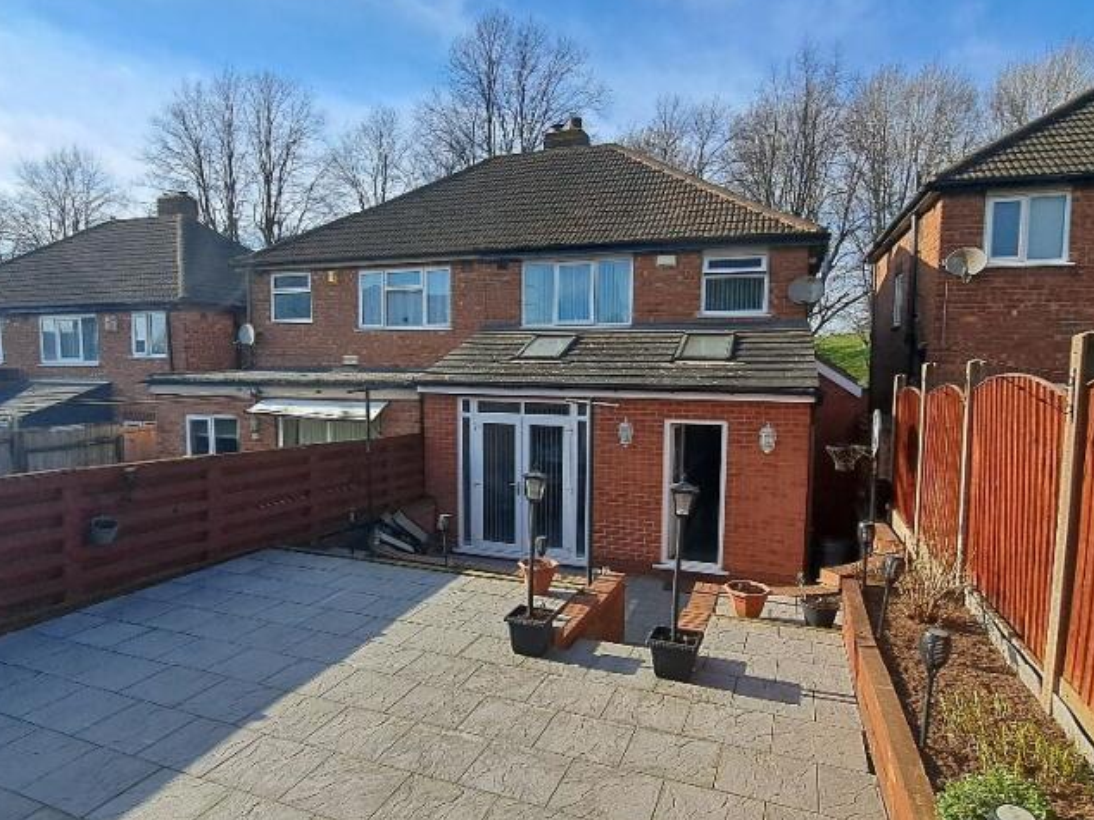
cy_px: 423
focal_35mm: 21
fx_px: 663
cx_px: 504
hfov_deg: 78.9
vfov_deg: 63.4
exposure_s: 1/1669
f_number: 2.2
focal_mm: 1.74
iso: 50
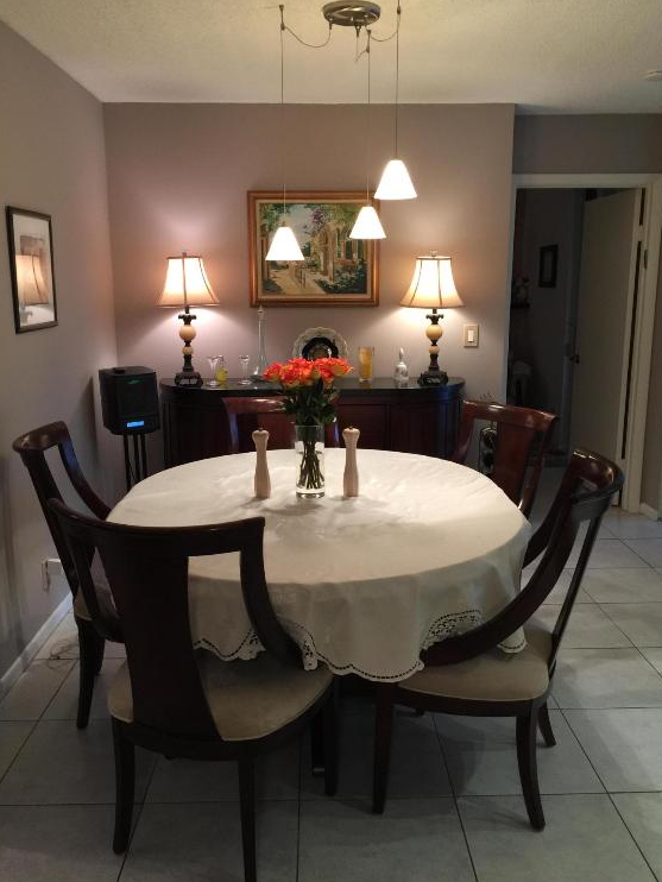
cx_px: 334
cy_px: 431
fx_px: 765
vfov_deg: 59.9
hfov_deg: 46.8
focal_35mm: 30
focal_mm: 4.15
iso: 64
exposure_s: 1/15
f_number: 2.2
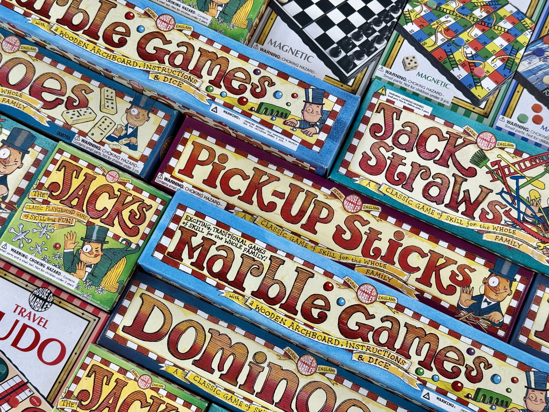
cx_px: 274
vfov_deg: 30.3
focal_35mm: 48
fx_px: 761
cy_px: 206
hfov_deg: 39.7
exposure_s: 1/100
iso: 64
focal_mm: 6.76
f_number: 1.78
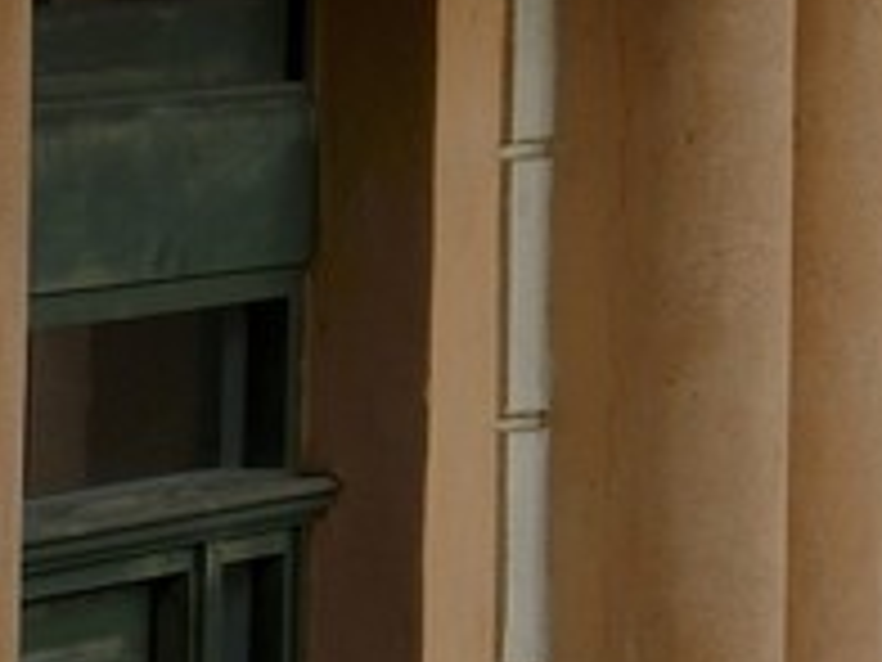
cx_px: 3074
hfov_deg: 3.5
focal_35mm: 549
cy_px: -1063
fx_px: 13988
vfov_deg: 2.7
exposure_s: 1/200
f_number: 13
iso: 200
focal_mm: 70
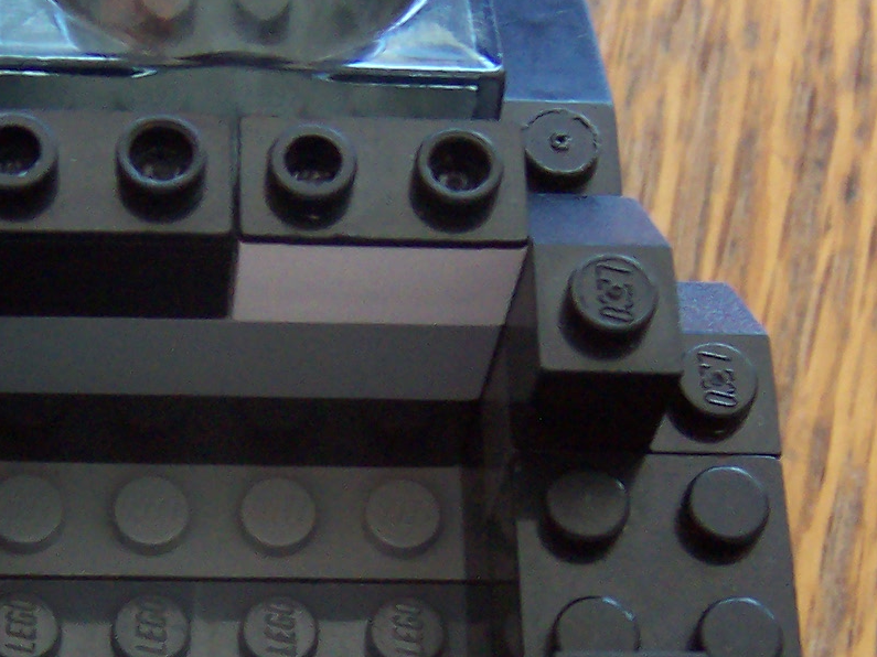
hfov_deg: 21.3
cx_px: 315
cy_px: 553
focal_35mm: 92
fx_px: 2330
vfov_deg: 15.9
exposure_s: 1/30
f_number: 2.8
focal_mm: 5.6
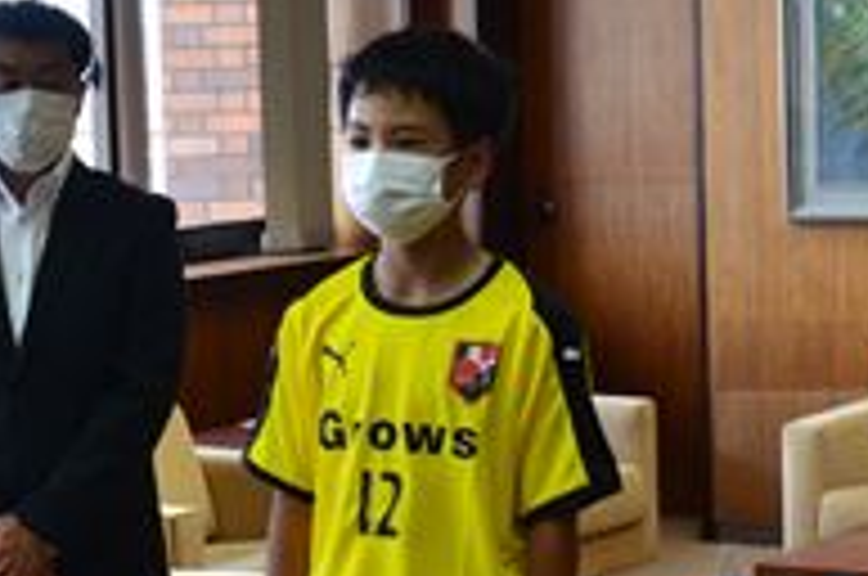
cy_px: 371
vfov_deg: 10.3
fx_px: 3177
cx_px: 364
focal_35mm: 132
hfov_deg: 15.5
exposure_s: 1/160
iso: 1000
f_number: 6.3
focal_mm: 34
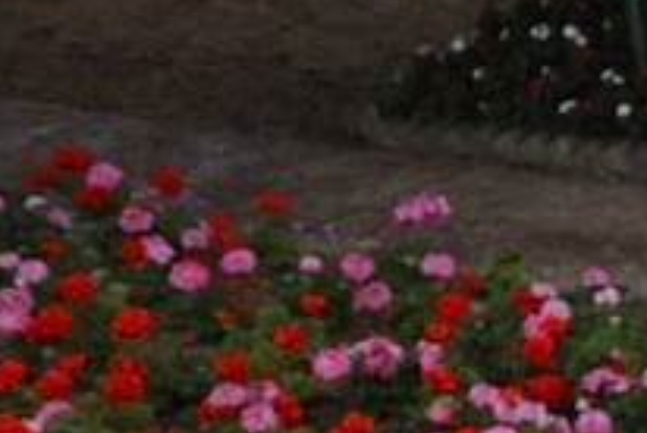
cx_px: 2484
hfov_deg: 6.7
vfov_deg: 5.4
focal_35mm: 248
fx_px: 4463
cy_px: 1035
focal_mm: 32
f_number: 7.1
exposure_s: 1/160
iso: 400
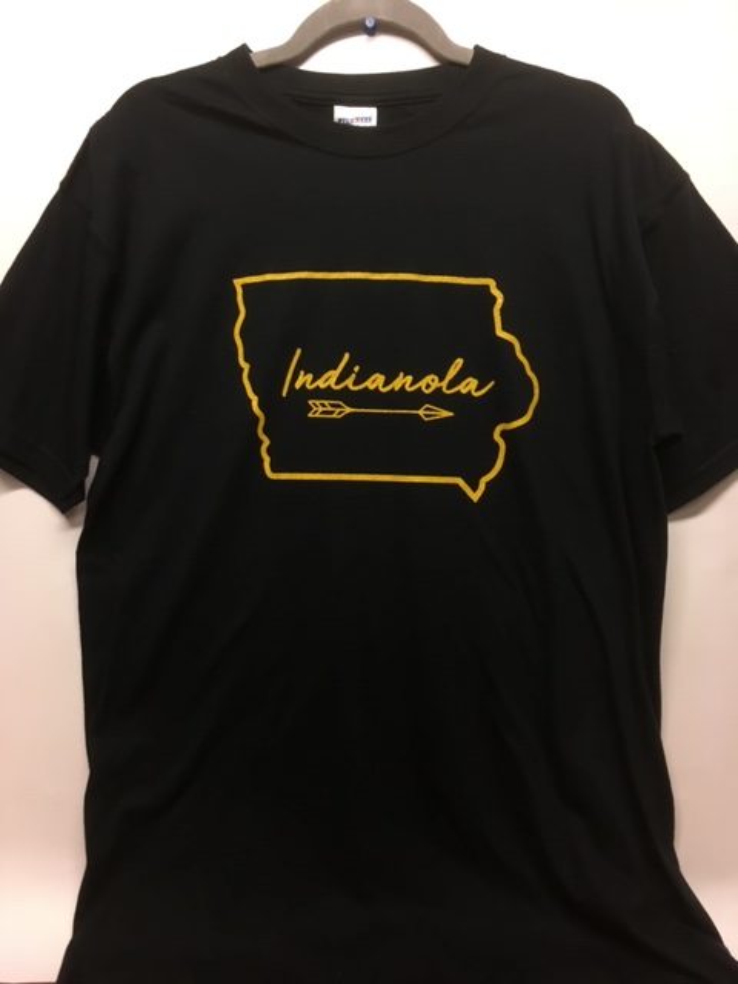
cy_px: 492
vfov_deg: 61.7
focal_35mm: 29
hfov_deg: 48.2
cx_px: 369
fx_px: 824
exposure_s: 1/30
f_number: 2.2
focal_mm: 4.15
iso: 80
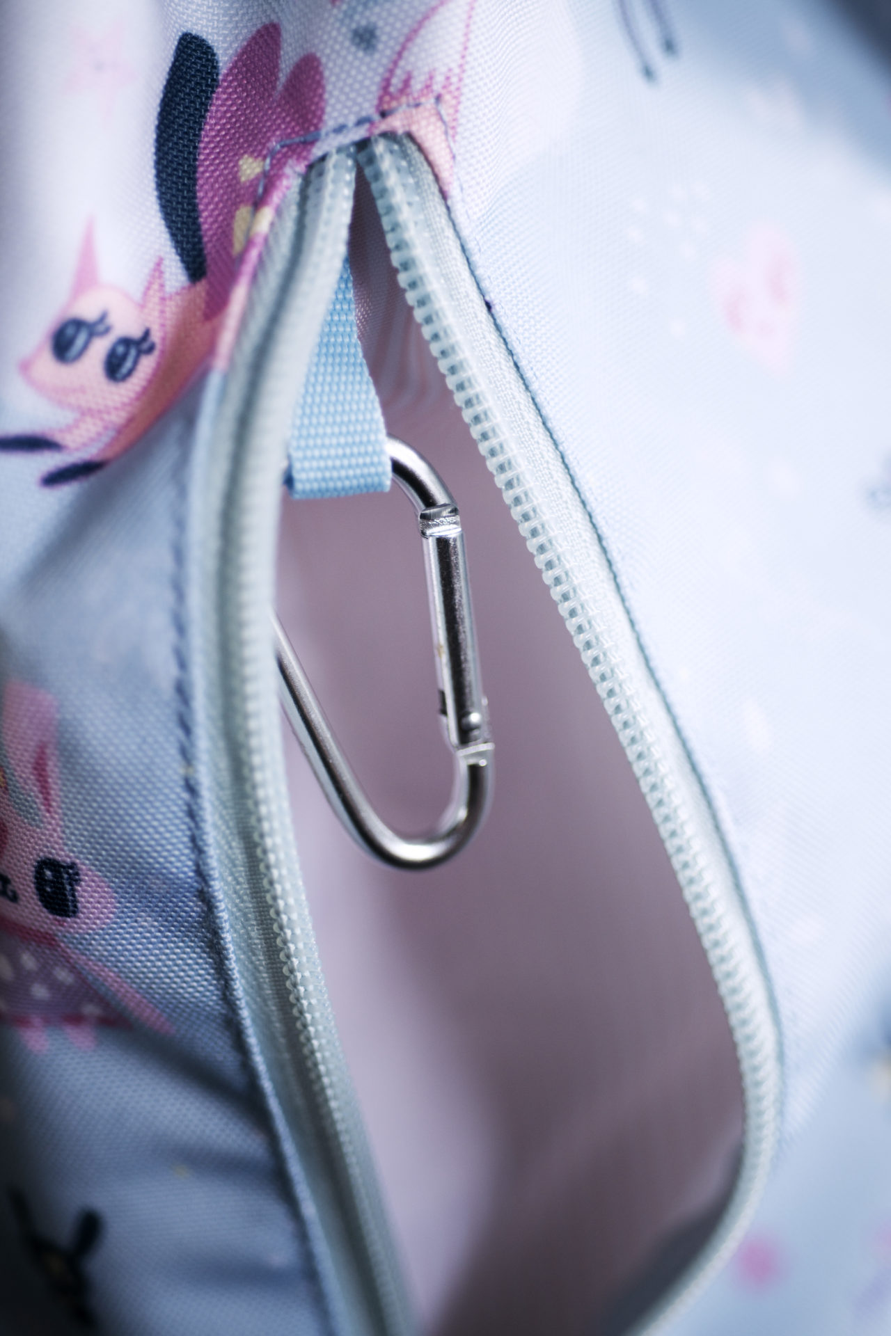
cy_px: 668
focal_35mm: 60
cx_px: 446
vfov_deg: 33.4
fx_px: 2227
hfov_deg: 22.6
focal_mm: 60
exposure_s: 1/100
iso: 320
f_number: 3.2
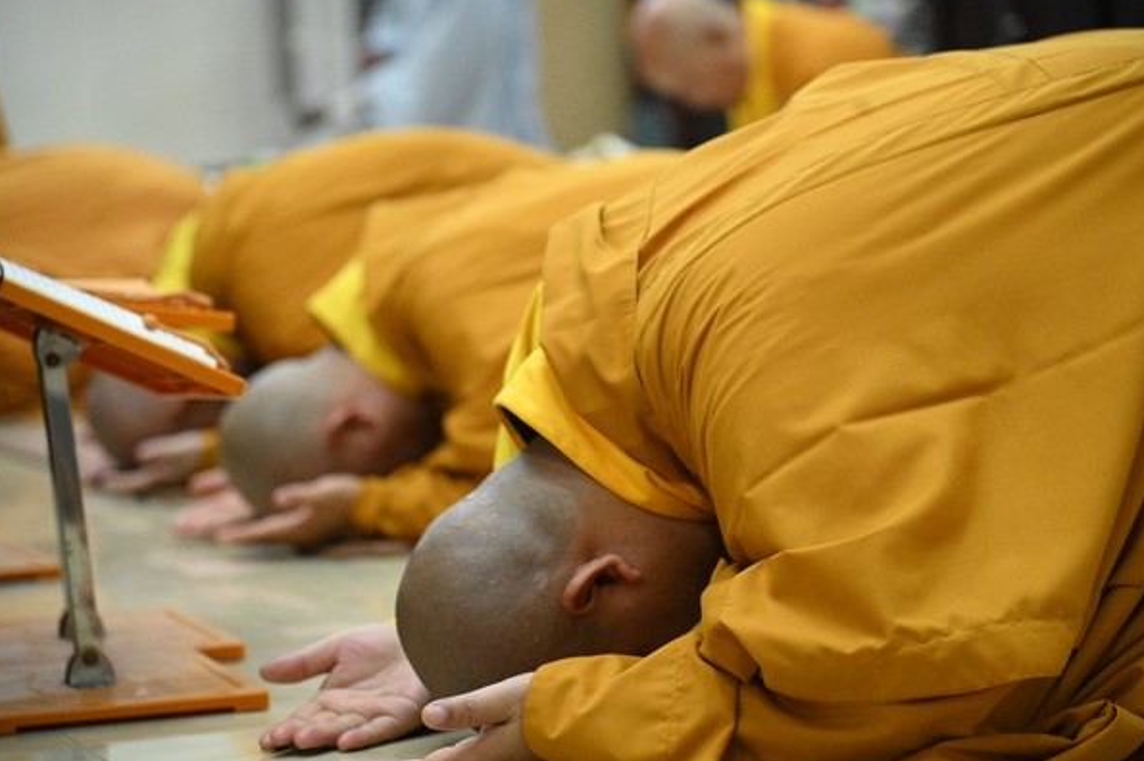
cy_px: 396
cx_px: 573
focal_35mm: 131
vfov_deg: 10.5
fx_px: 4160
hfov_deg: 15.7
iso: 12800
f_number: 4
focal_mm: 120
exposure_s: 1/250
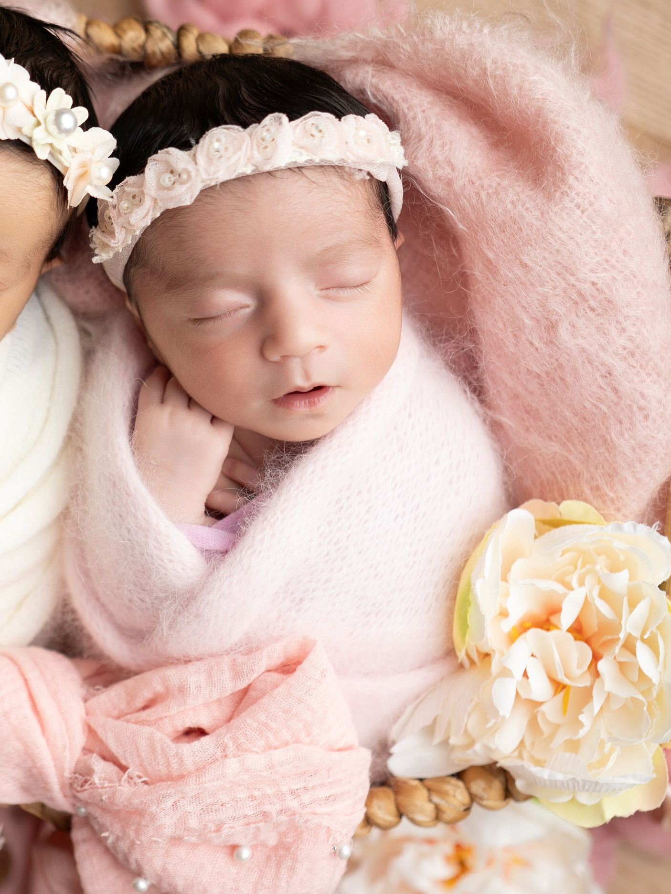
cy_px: 362
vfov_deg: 28.1
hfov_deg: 20.9
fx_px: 1783
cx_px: 84
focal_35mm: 69
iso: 100
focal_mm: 35
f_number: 2.5
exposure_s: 1/200
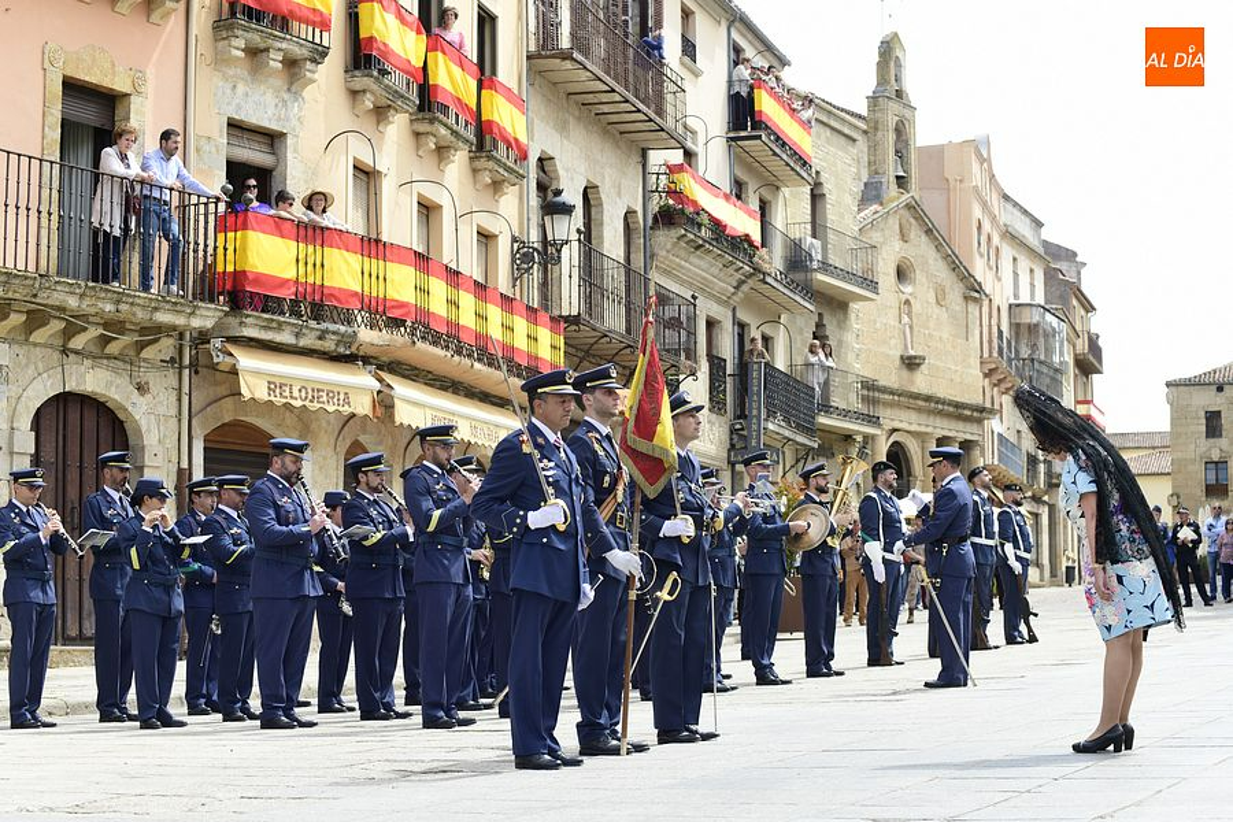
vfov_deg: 19.5
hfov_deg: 28.8
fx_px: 2397
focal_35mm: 70
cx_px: 616
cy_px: 411
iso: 200
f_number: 6.3
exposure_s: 1/200
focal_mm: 70
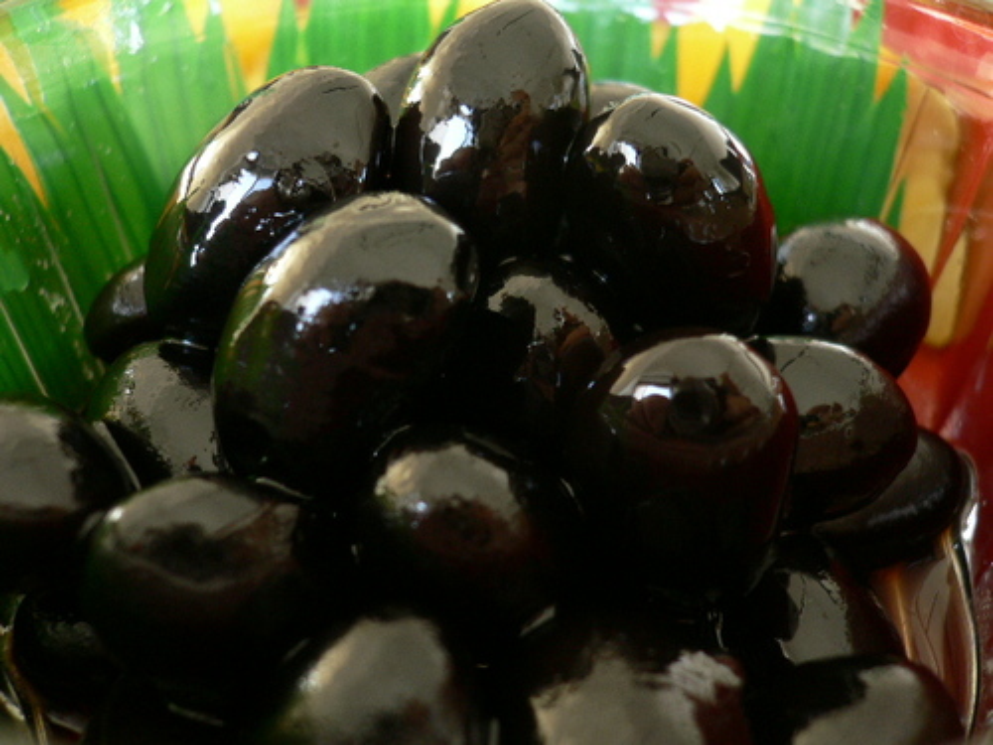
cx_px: 496
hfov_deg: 52.6
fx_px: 1004
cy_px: 372
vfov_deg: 40.7
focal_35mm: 35
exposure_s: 1/8
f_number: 2.8
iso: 100
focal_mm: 5.8
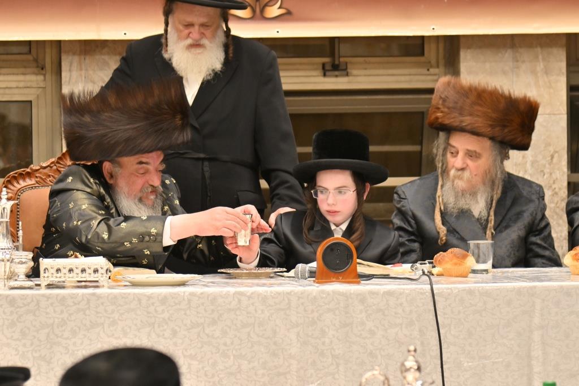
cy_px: 193
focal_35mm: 157
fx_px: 2524
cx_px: 290
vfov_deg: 8.7
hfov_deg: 13.1
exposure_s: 1/200
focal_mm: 105
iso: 500
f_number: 4
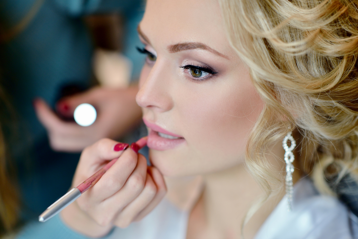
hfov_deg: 23.9
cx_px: 179
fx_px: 845
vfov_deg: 16.1
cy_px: 120
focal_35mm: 85
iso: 250
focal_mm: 85
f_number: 2.2
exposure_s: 1/160
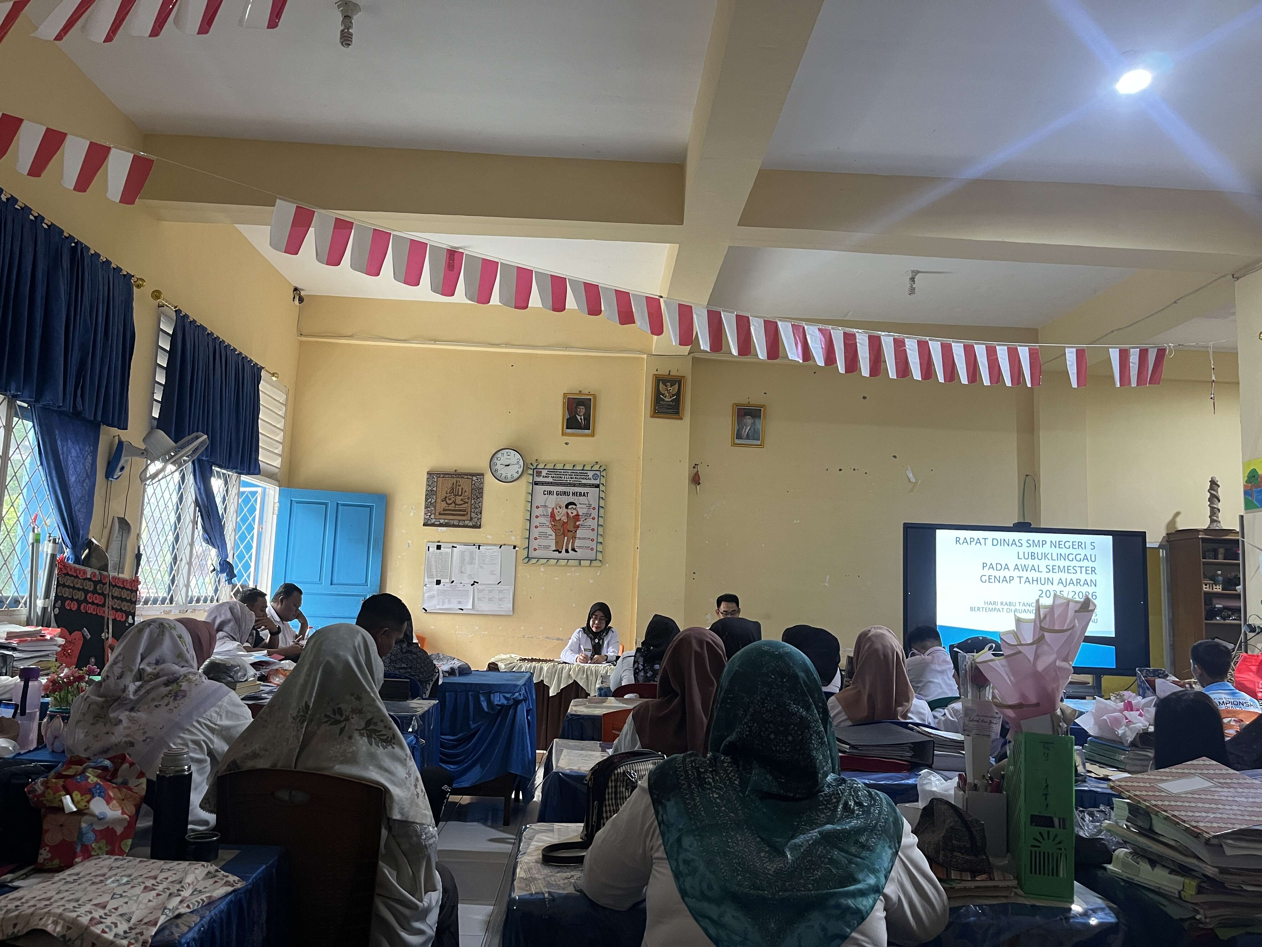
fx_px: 948
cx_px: 631
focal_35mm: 26
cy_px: 474
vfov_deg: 53.1
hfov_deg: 67.3
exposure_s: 1/60
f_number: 1.6
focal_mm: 5.1
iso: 200
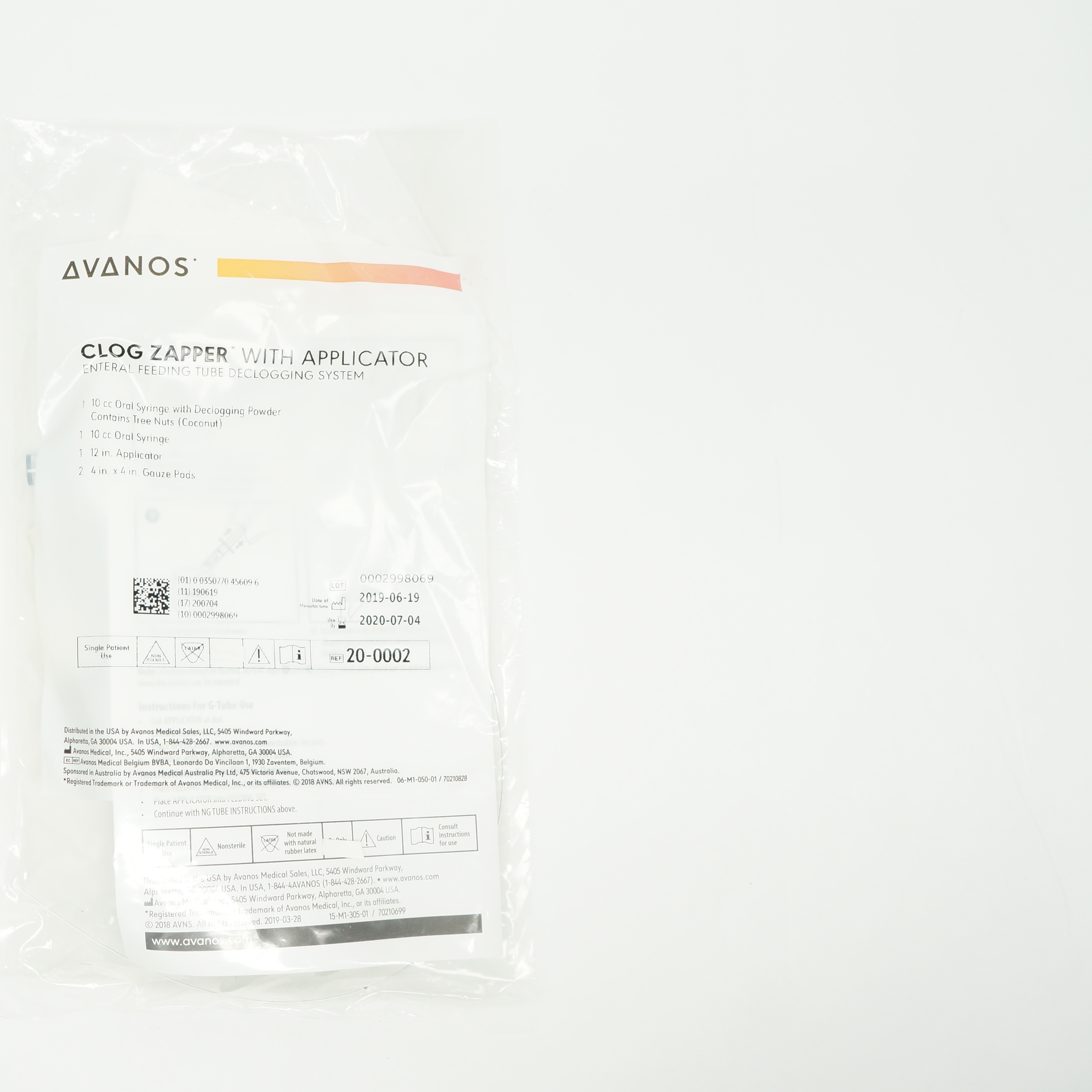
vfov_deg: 47.2
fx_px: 1249
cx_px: 275
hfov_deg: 45.6
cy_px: 547
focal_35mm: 35
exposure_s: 1/50
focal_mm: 18
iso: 400
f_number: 6.3
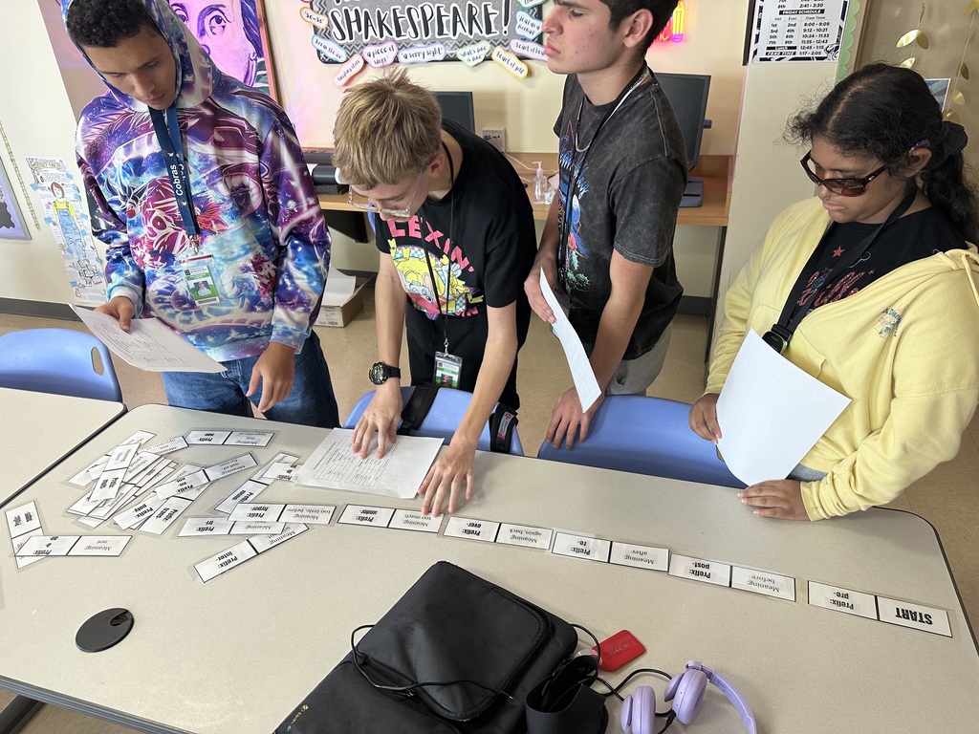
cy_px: 367
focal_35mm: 24
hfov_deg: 71.6
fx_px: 679
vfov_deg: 56.8
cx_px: 490
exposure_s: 1/42
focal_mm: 6.86
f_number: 1.78
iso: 200
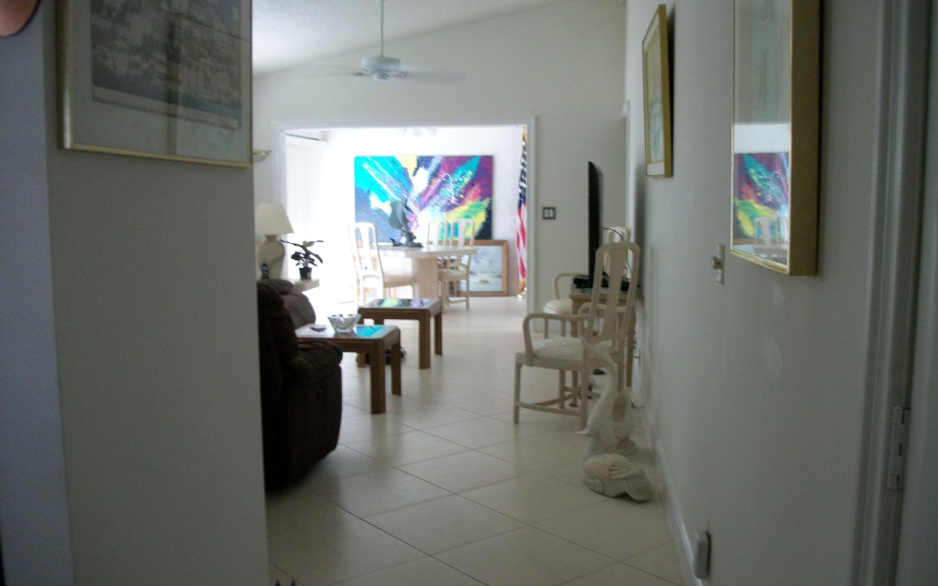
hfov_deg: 56.7
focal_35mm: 34
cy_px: 288
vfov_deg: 37.3
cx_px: 470
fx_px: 869
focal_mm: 5.7
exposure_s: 1/8
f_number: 2.9
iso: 160
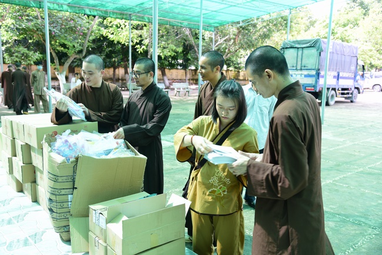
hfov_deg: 58.7
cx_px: 191
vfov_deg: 41.1
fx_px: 339
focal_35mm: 32
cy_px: 128
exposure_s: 1/100
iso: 160
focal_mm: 32
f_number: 4
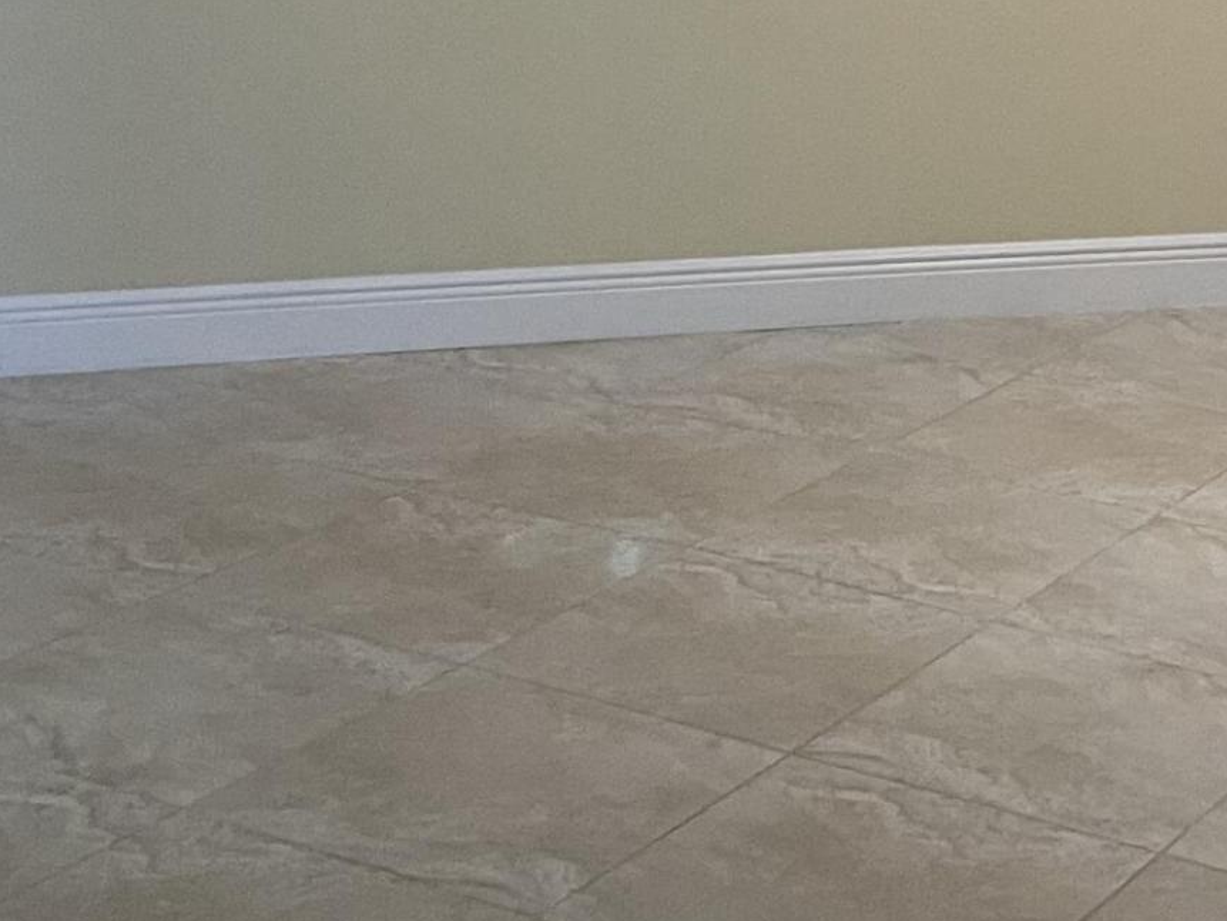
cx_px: 1069
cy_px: -155
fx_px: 3084
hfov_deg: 22.0
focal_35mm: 87
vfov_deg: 16.3
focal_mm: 4.2
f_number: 1.6
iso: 160
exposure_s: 1/60
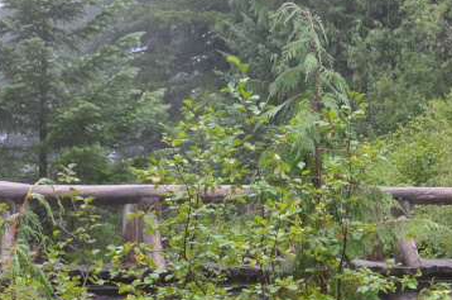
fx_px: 1165
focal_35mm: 93
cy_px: 204
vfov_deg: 14.6
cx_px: 528
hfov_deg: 20.6
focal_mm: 18
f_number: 8
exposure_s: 1/15
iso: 400
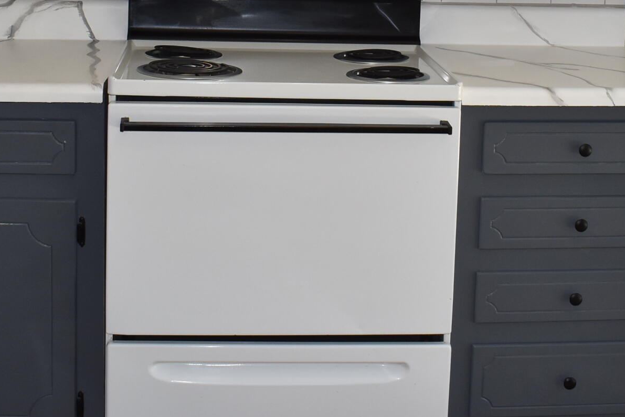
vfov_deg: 19.2
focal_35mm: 68
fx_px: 1181
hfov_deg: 29.6
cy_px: -46
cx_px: 319
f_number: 5.6
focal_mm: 18
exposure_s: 1/125
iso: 560
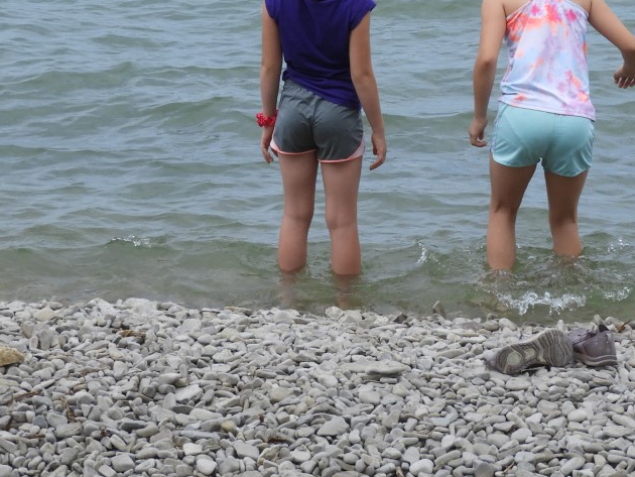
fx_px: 4404
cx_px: 430
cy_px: 35
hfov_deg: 8.2
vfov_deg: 6.2
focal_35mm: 240
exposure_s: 1/500
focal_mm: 18.8
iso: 100
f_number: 4.8
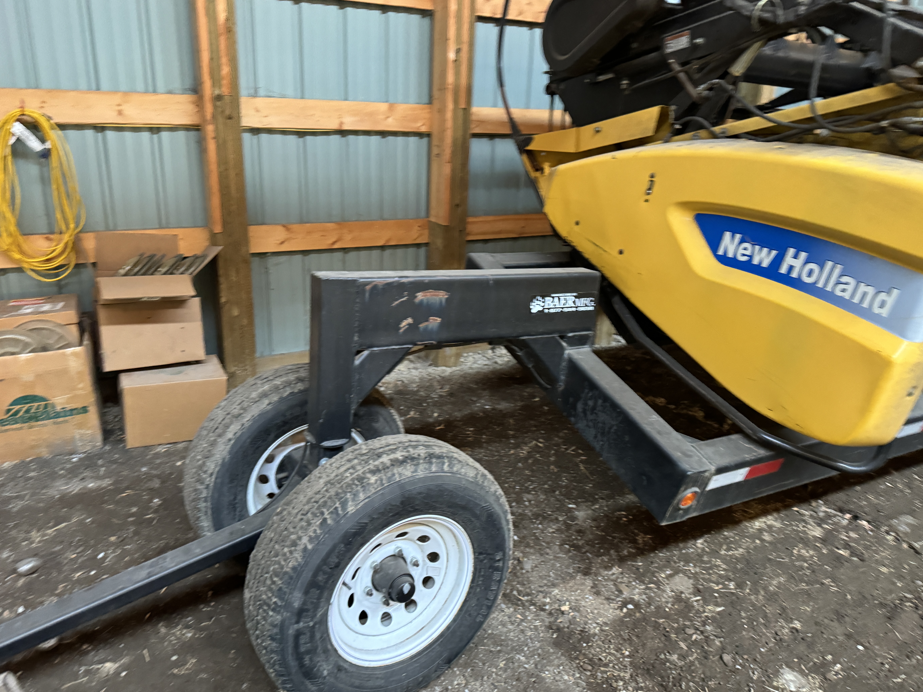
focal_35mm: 25
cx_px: 452
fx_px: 667
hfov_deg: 69.4
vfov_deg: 54.9
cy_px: 337
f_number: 1.78
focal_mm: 6.76
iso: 800
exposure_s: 1/49
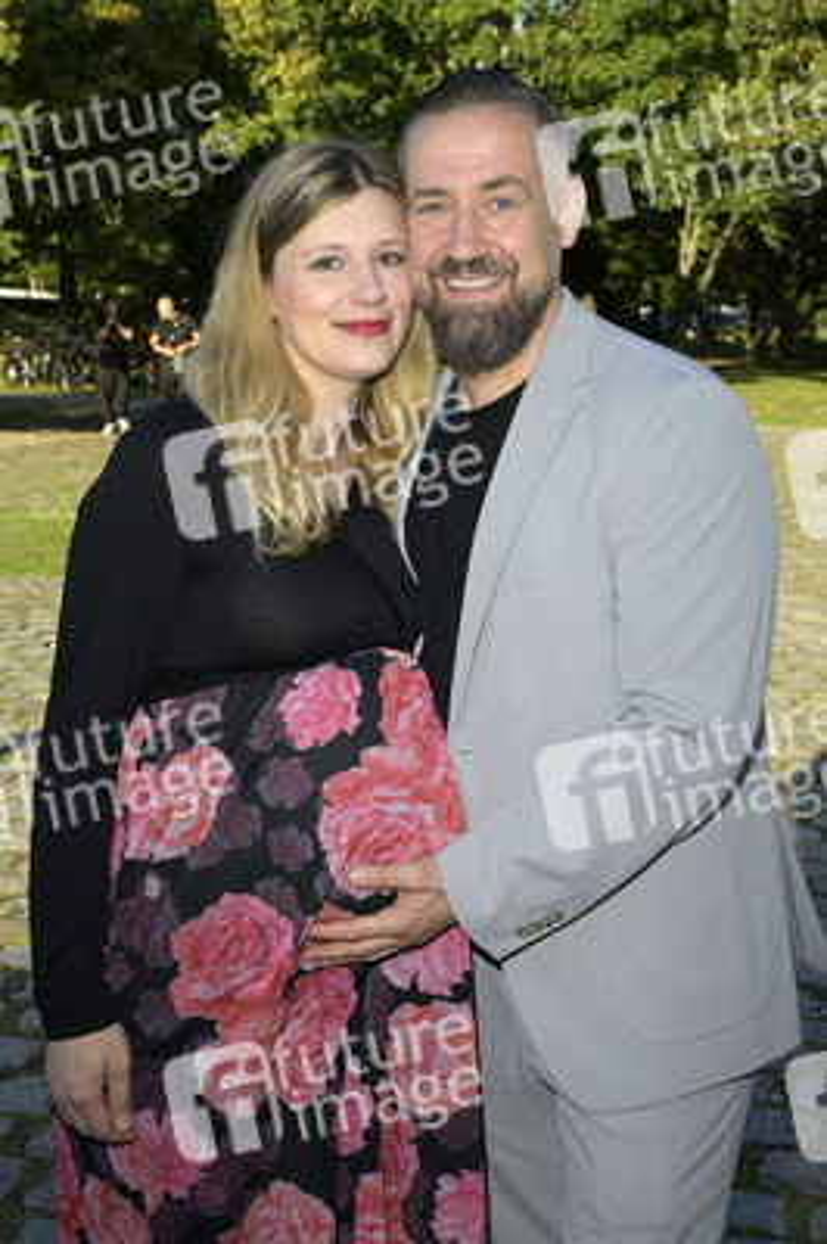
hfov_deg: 24.6
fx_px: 1898
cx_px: 414
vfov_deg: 36.3
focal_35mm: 55
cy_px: 622
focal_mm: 55
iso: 400
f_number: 11
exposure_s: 1/250
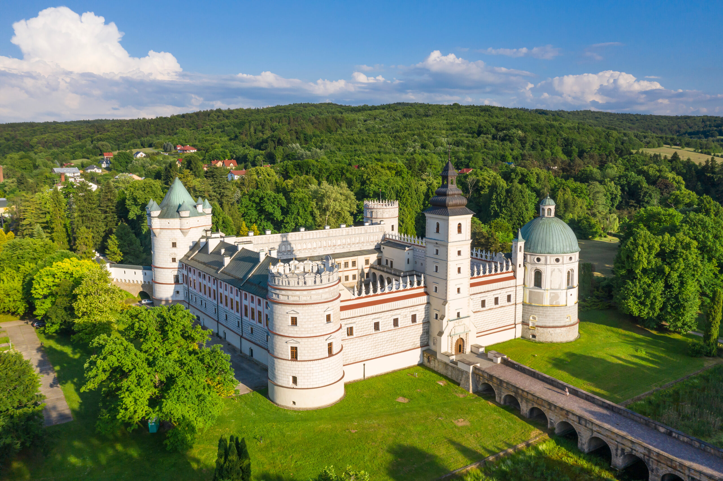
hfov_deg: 65.5
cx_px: 362
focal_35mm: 28
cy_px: 240
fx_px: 562
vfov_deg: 46.4
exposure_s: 1/800
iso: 100
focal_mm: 10.3
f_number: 5.6
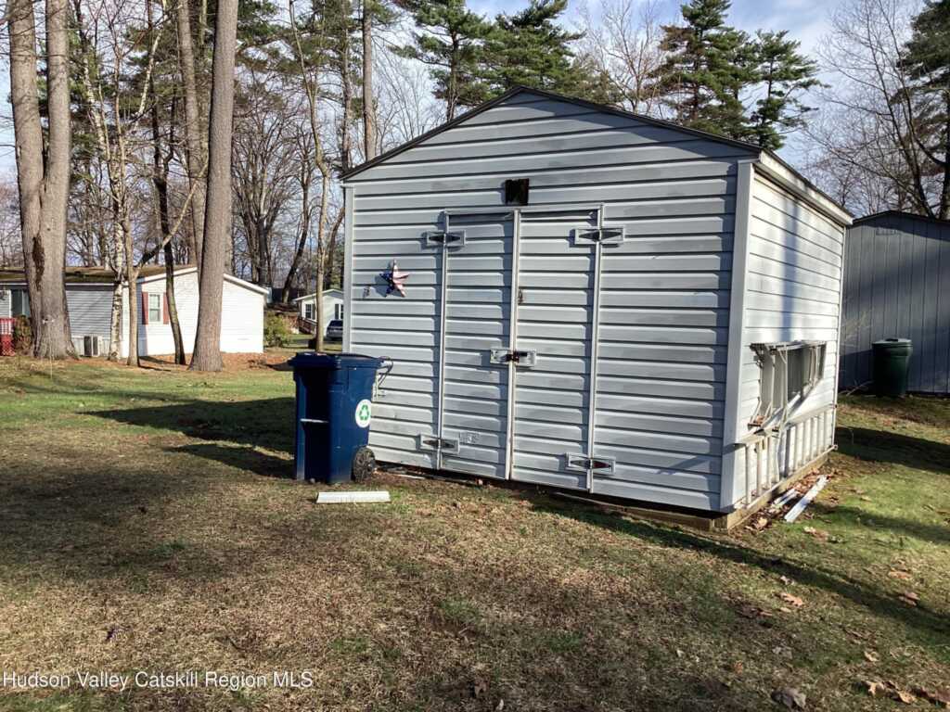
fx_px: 851
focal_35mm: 31
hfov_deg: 58.4
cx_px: 475
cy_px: 356
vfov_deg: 45.4
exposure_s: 1/959
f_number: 2.4
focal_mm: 3.3
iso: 25
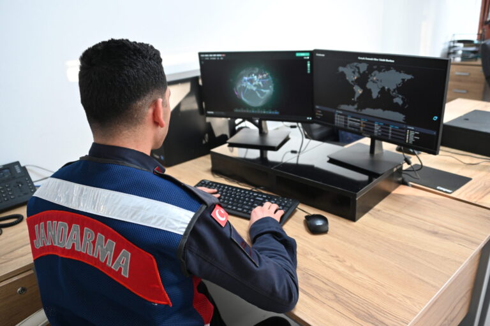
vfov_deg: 46.4
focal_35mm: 28
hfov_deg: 65.5
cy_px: 163
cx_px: 245
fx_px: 381
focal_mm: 28
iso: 2000
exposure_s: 1/125
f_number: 3.5
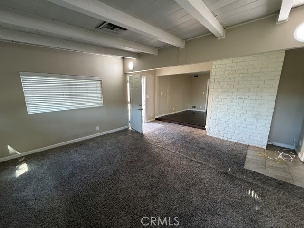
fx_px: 123
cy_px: 114
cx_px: 152
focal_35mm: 14
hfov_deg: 102.1
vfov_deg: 85.7
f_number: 2.2
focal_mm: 2.22
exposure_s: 1/120
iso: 320
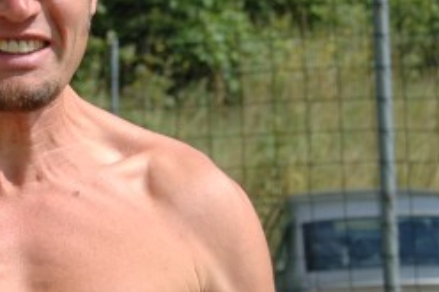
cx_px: 16
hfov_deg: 8.4
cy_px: 214
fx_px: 2983
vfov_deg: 5.6
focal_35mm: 245
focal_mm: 45
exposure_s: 1/1000
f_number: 5.3
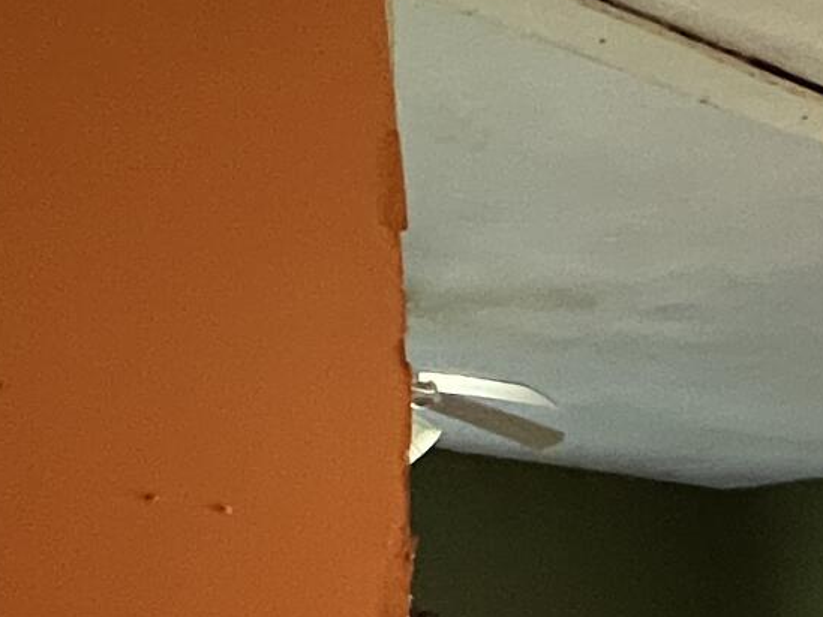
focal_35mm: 71
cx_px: 1174
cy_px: 1134
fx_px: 1688
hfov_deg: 23.1
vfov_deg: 16.9
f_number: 1.8
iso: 400
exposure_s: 1/60
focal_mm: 1.57
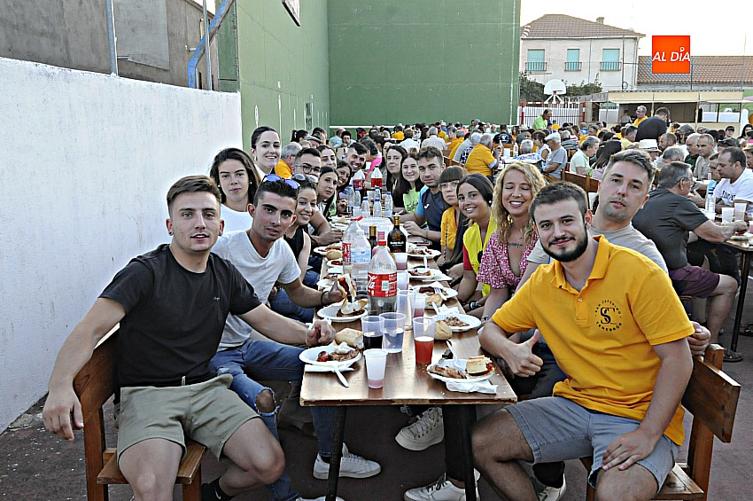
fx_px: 752
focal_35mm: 36
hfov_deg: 53.2
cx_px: 376
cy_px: 250
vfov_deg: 36.8
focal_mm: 24
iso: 1000
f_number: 6.3
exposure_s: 1/60
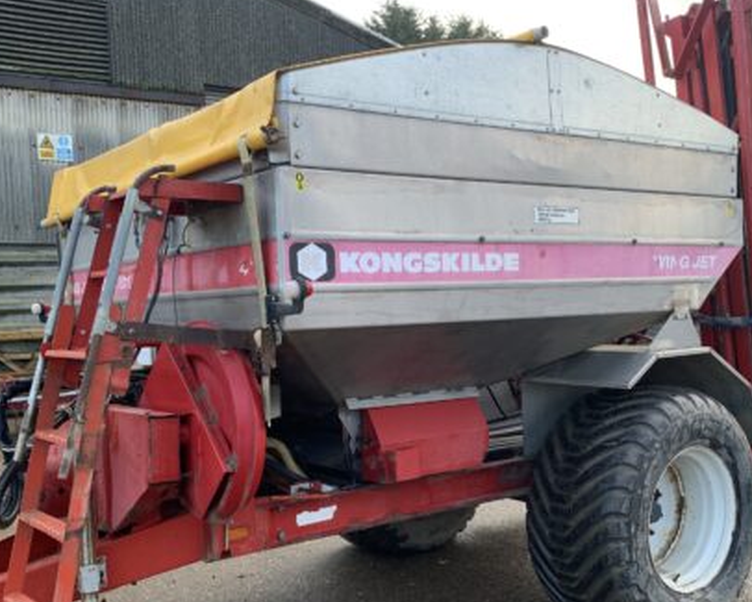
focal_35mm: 40
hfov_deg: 45.8
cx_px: 356
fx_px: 890
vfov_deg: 37.2
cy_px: 365
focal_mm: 4.25
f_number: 1.8
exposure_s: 1/124
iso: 25
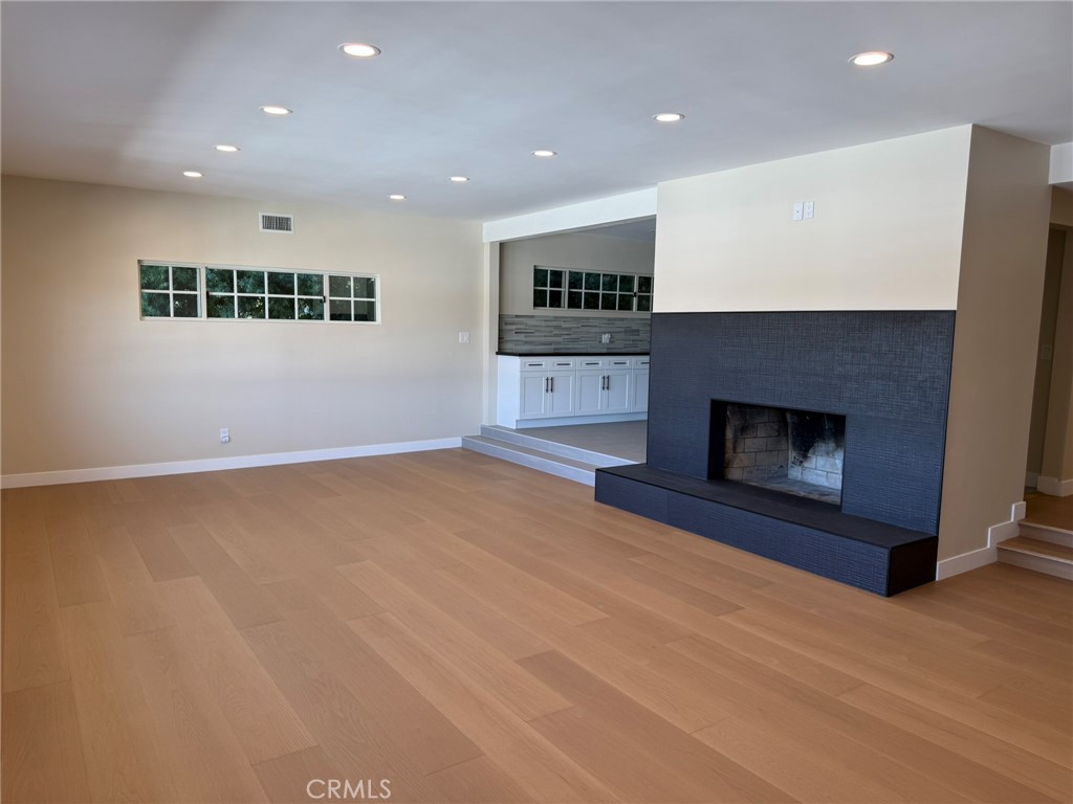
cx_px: 536
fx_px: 744
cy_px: 402
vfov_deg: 56.8
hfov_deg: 71.6
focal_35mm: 24
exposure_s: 1/117
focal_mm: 6.76
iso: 64
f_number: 1.78
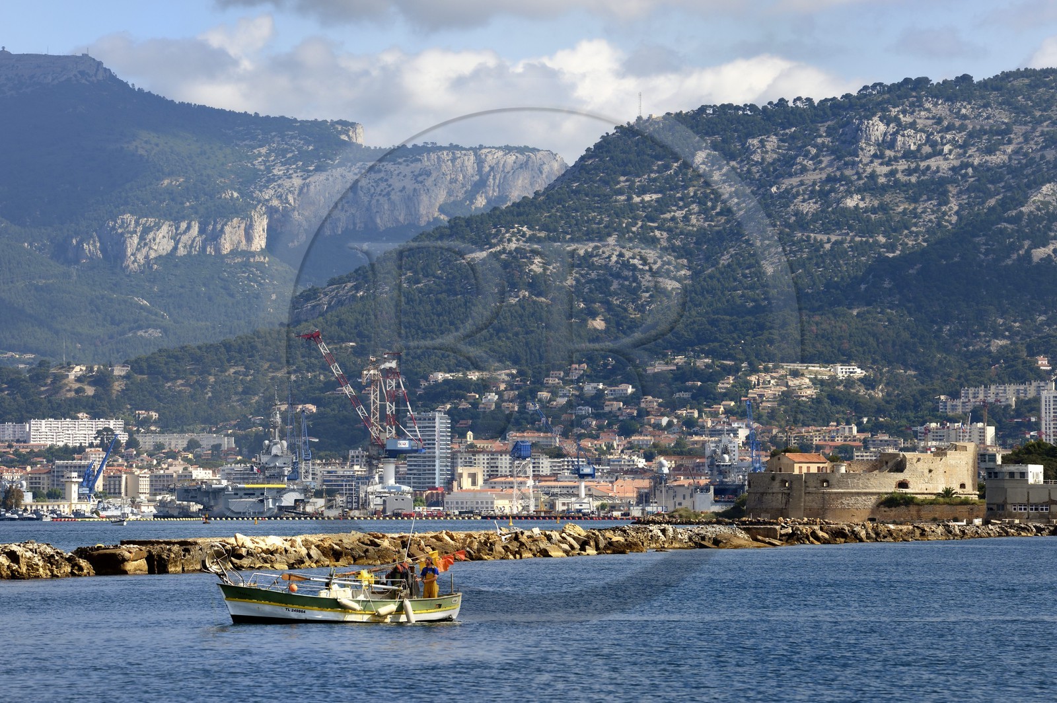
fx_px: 5867
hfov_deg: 10.3
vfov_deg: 6.9
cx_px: 528
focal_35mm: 200
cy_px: 352
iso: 200
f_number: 8
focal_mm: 200
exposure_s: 1/640
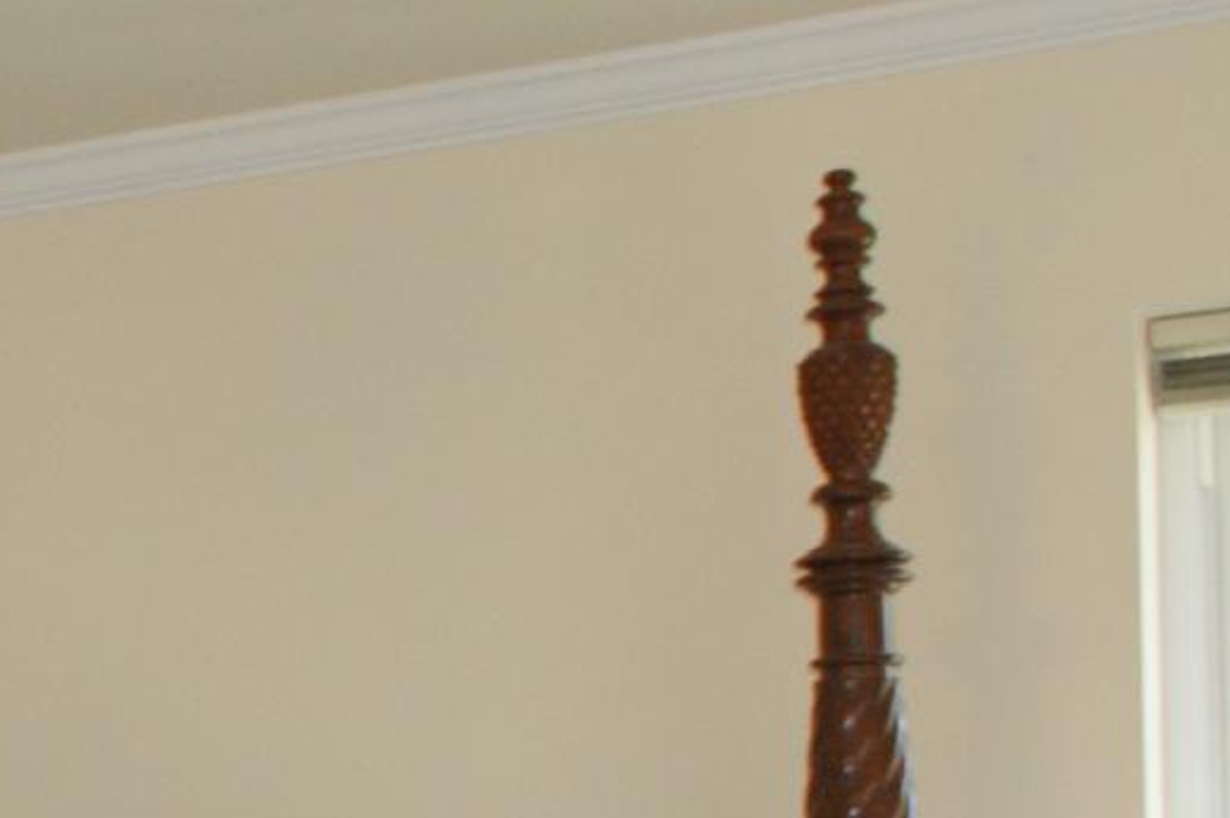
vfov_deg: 12.4
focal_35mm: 107
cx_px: -1132
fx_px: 3653
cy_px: 1046
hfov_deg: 15.7
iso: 400
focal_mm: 18
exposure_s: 1/60
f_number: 5.6
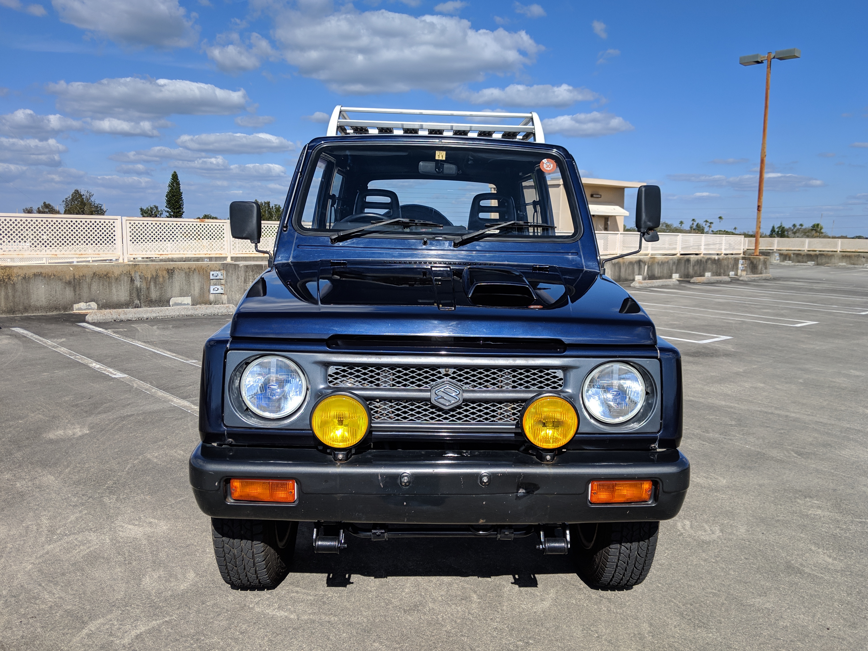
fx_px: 702
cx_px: 442
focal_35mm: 28
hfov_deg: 63.4
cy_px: 321
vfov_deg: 49.7
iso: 61
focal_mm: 4.44
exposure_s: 1/3906
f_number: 1.8
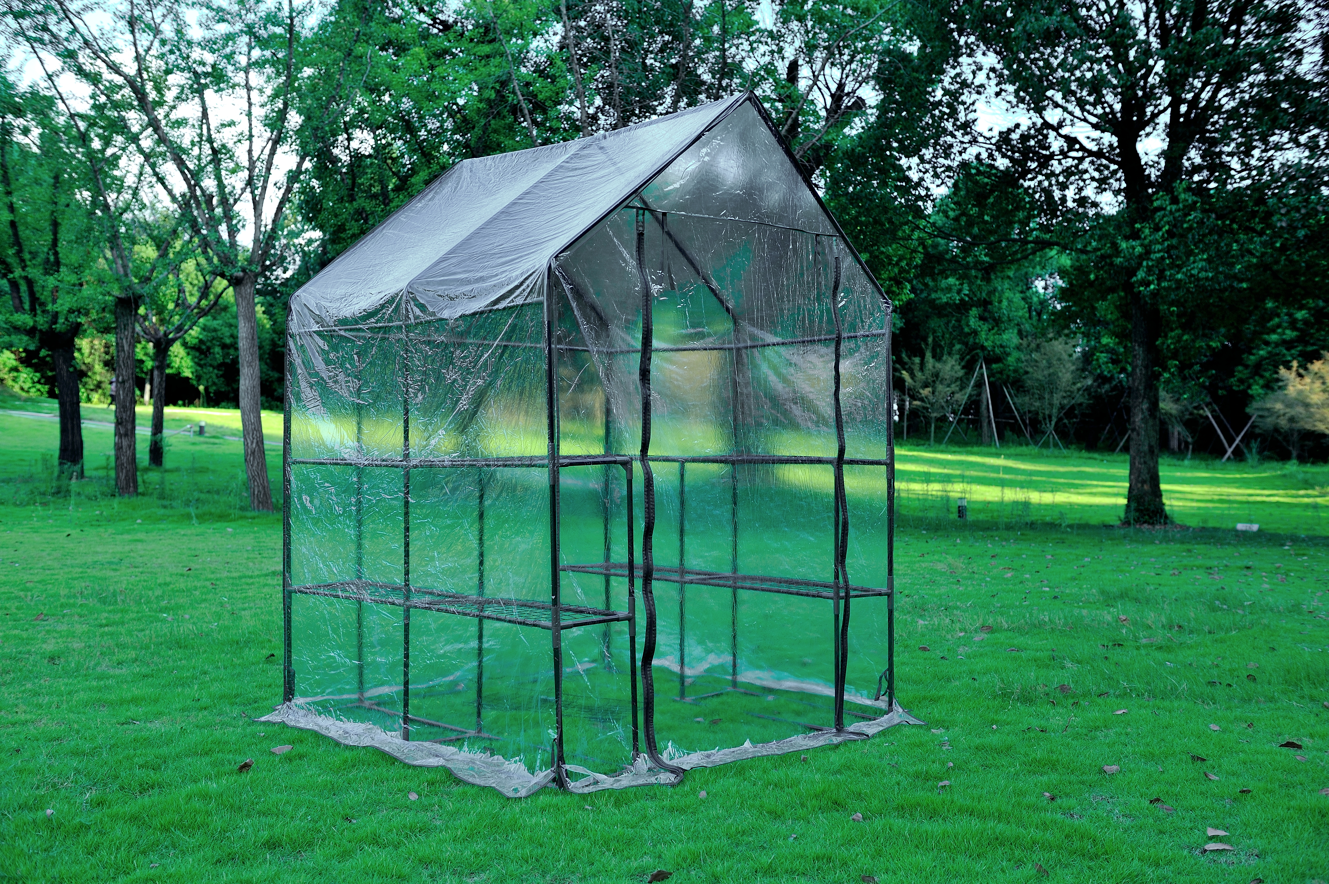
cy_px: 442
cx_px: 664
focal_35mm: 38
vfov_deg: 35.0
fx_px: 1402
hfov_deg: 50.7
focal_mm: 38
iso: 200
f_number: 4.5
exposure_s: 1/250
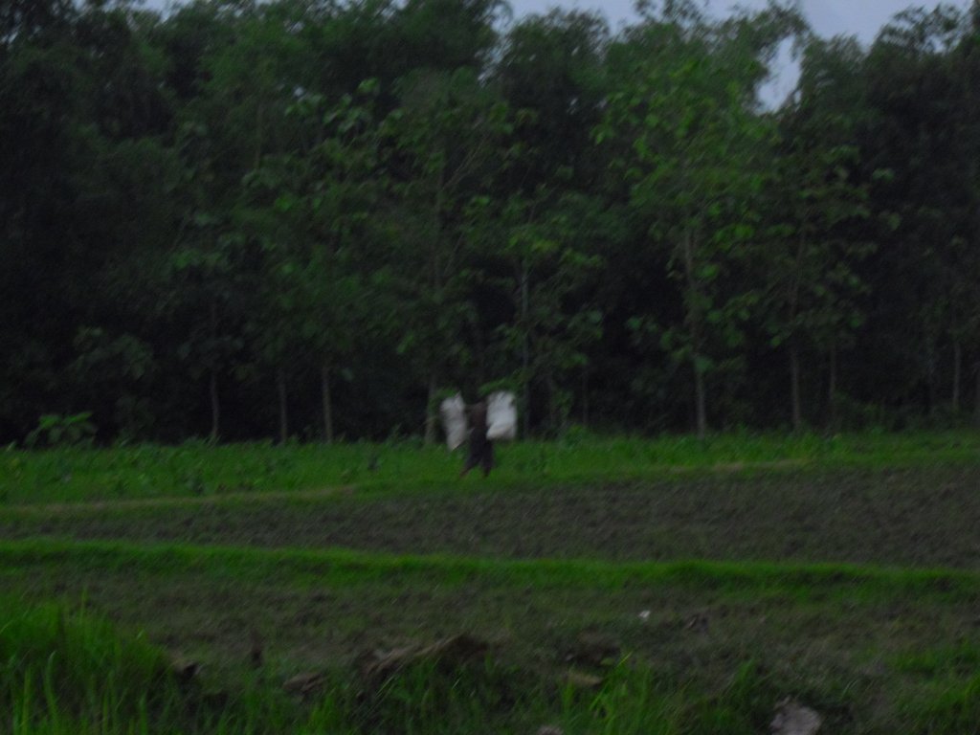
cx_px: 490
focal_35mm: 113
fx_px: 3199
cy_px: 368
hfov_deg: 17.4
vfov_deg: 13.1
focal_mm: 18.6
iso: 400
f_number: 5.2
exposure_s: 1/60
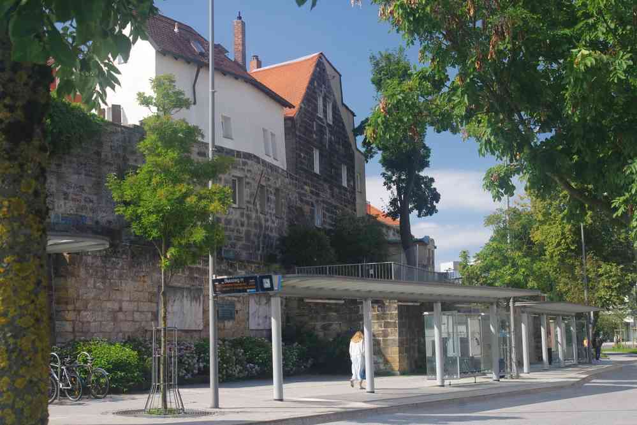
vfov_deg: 23.8
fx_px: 1009
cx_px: 318
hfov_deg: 35.1
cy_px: 212
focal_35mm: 57
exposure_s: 1/60
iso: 200
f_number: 10
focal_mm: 38
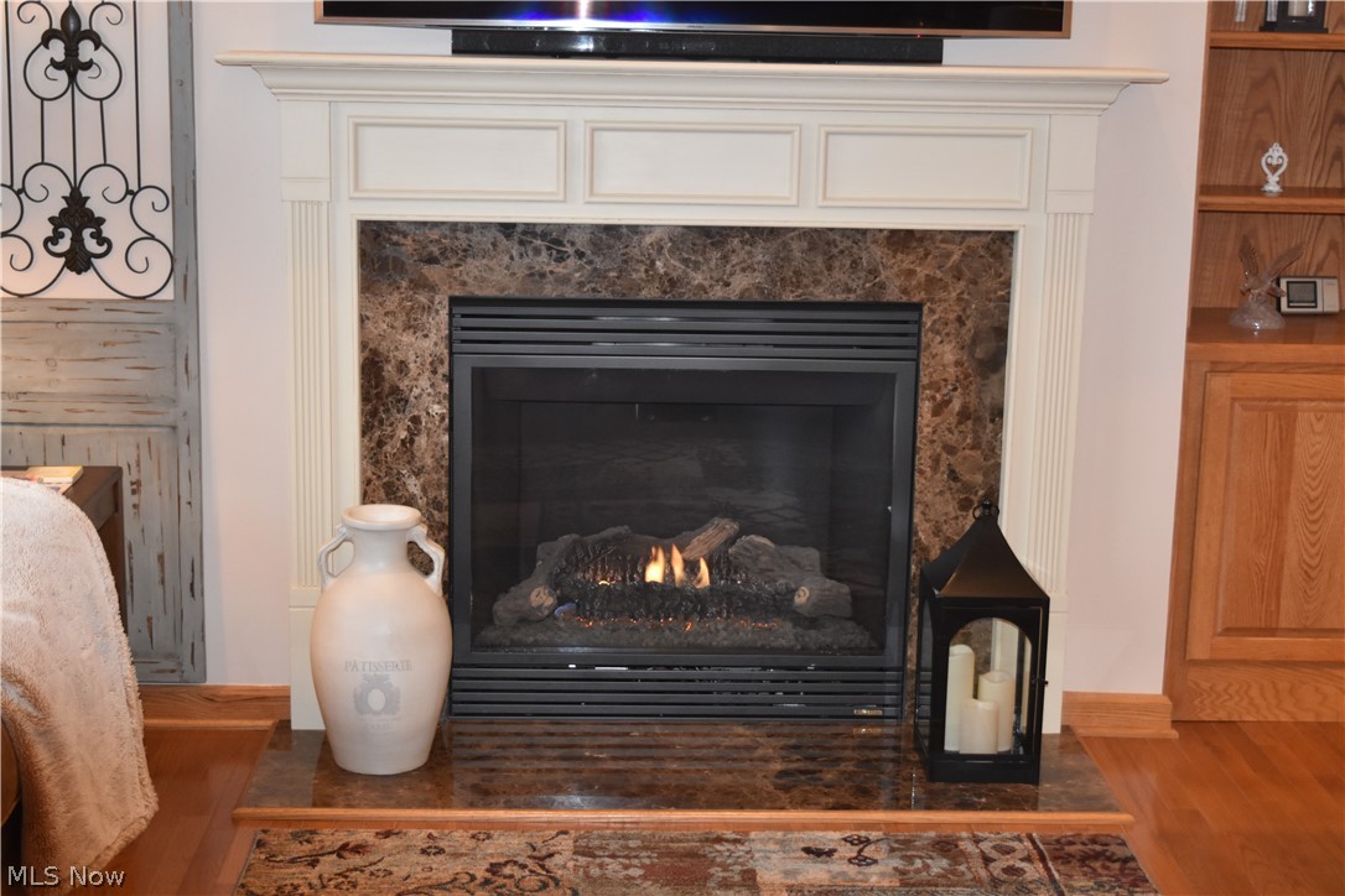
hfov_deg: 35.1
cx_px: 672
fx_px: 2129
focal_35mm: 57
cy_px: 448
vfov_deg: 23.8
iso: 1800
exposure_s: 1/60
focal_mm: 38
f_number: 4.8
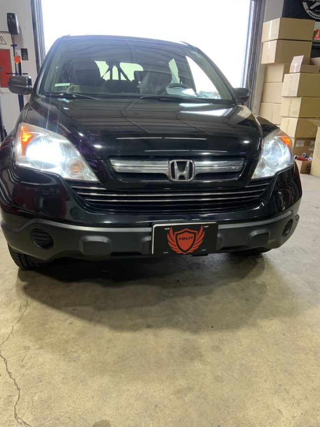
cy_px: 219
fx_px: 333
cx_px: 154
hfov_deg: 51.3
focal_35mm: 27
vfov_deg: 65.3
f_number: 1.8
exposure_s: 1/60
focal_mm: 4.25
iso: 80
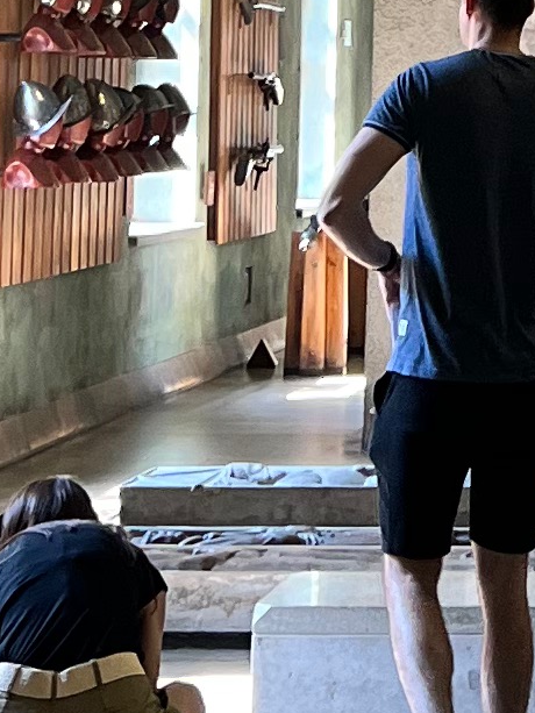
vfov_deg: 10.5
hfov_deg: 8.5
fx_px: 3523
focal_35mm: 171
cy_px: -778
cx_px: 763
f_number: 1.5
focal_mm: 5.7
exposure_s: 1/100
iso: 100
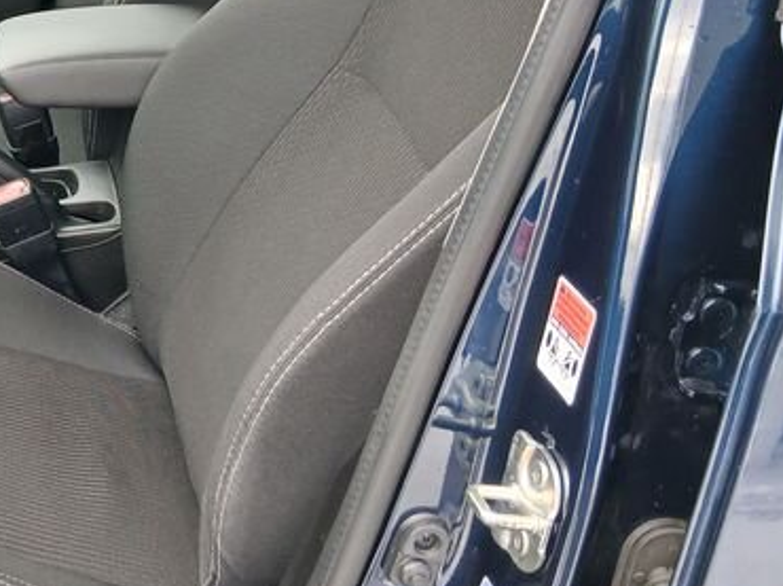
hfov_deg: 24.6
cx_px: -146
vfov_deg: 20.2
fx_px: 1628
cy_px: 110
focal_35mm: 72
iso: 40
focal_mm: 3.98
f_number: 1.8
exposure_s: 1/50
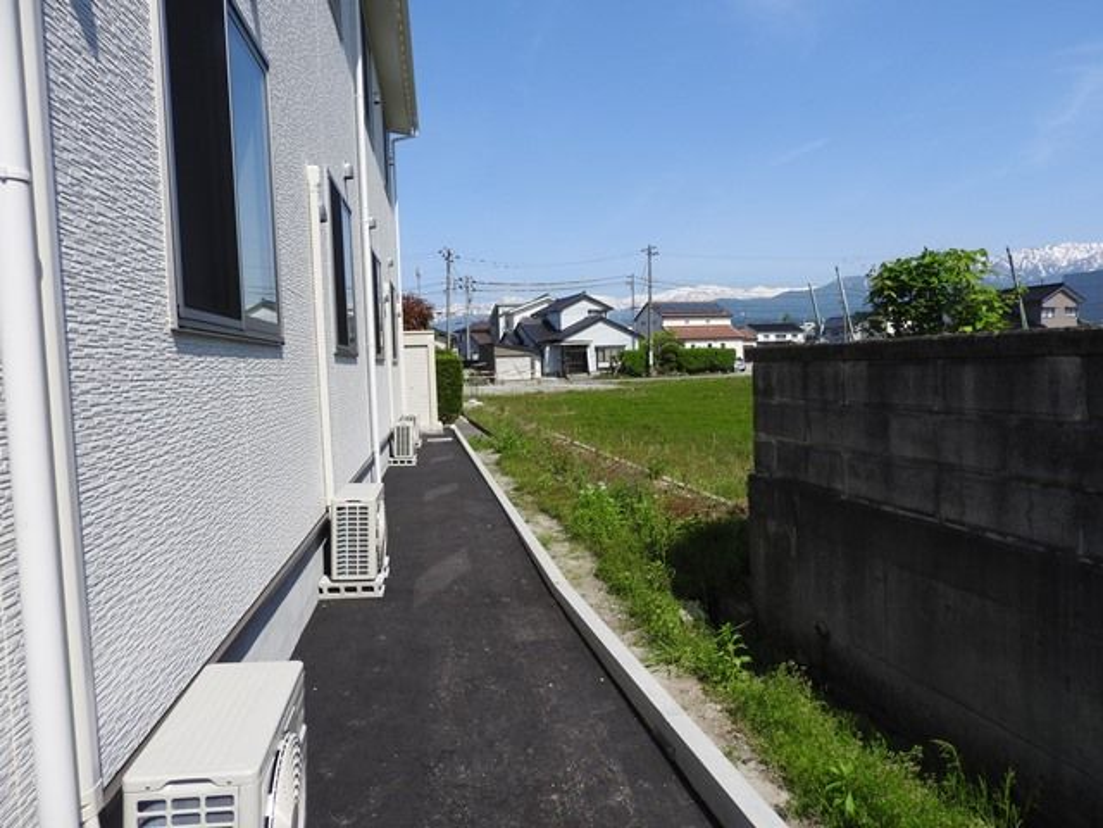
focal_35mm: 24
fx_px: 765
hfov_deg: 71.6
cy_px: 414
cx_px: 552
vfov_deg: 56.8
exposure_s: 1/1600
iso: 100
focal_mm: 4.3
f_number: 3.3
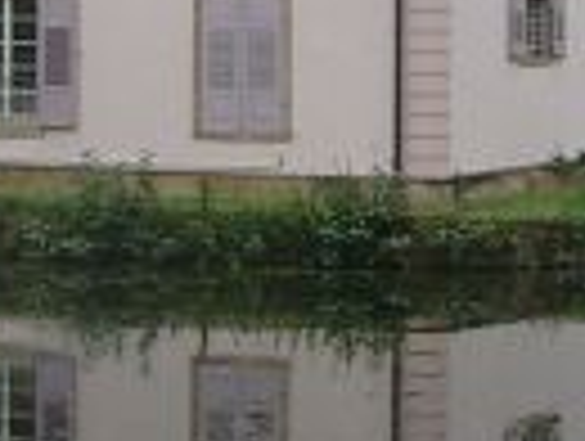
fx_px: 3539
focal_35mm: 209
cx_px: 158
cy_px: 14
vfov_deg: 7.1
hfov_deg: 9.4
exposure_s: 1/222
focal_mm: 7.13
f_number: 4
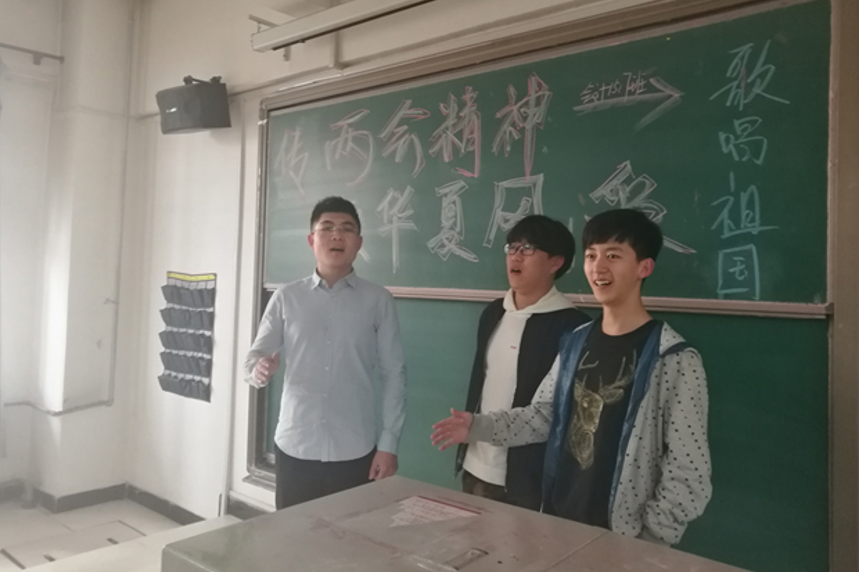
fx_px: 692
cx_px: 423
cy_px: 252
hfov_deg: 63.7
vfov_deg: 44.9
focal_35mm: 29
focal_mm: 4.5
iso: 500
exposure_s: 1/25
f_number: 2.2
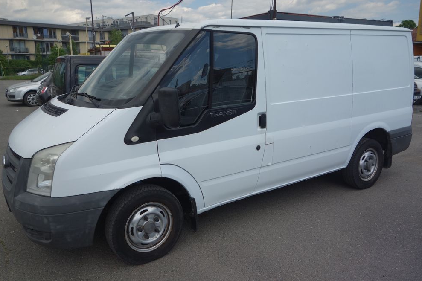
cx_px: 206
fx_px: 340
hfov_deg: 63.7
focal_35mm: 29
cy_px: 138
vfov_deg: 44.9
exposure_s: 1/1000
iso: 125
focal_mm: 10.4
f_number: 4
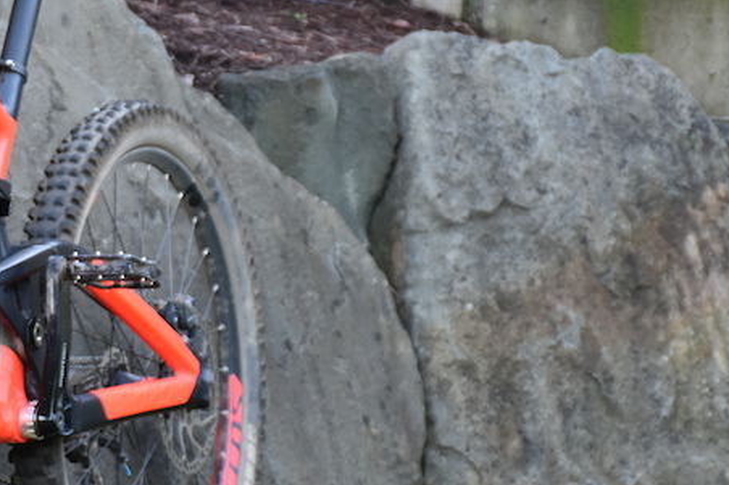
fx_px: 5164
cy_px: 225
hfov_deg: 8.0
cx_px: -81
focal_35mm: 255
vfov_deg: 5.4
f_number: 5
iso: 1000
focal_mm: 75
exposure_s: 1/60
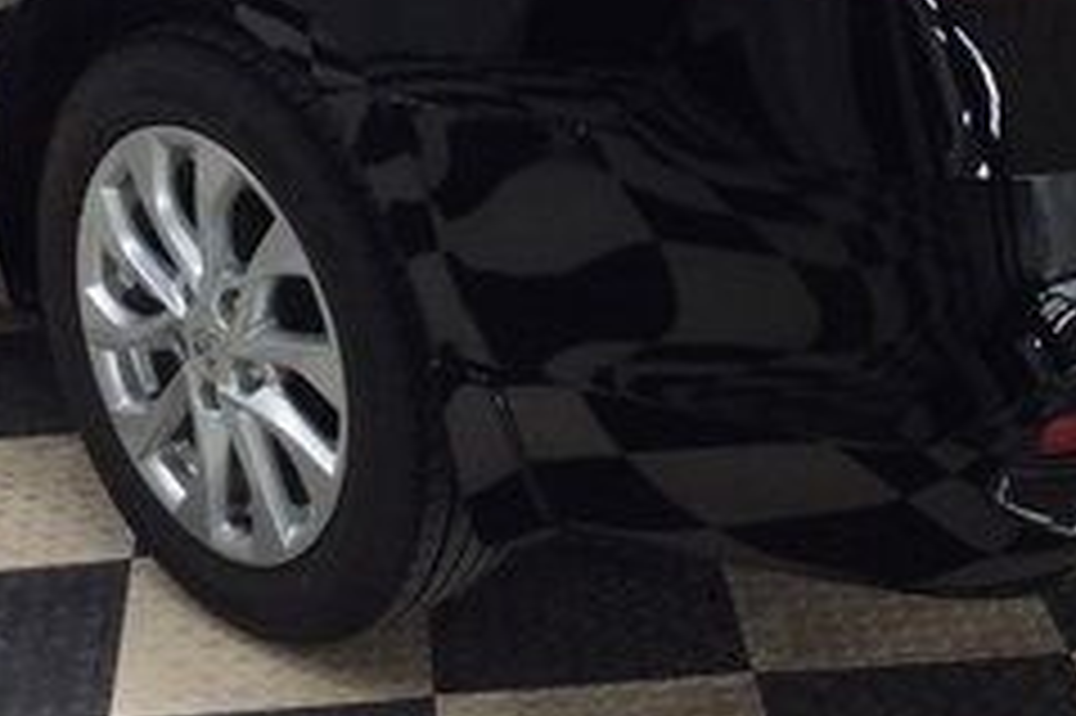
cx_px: 518
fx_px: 2658
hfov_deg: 22.9
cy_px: -5
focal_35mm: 89
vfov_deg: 15.1
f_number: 2.4
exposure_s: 1/24
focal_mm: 3.3
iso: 80
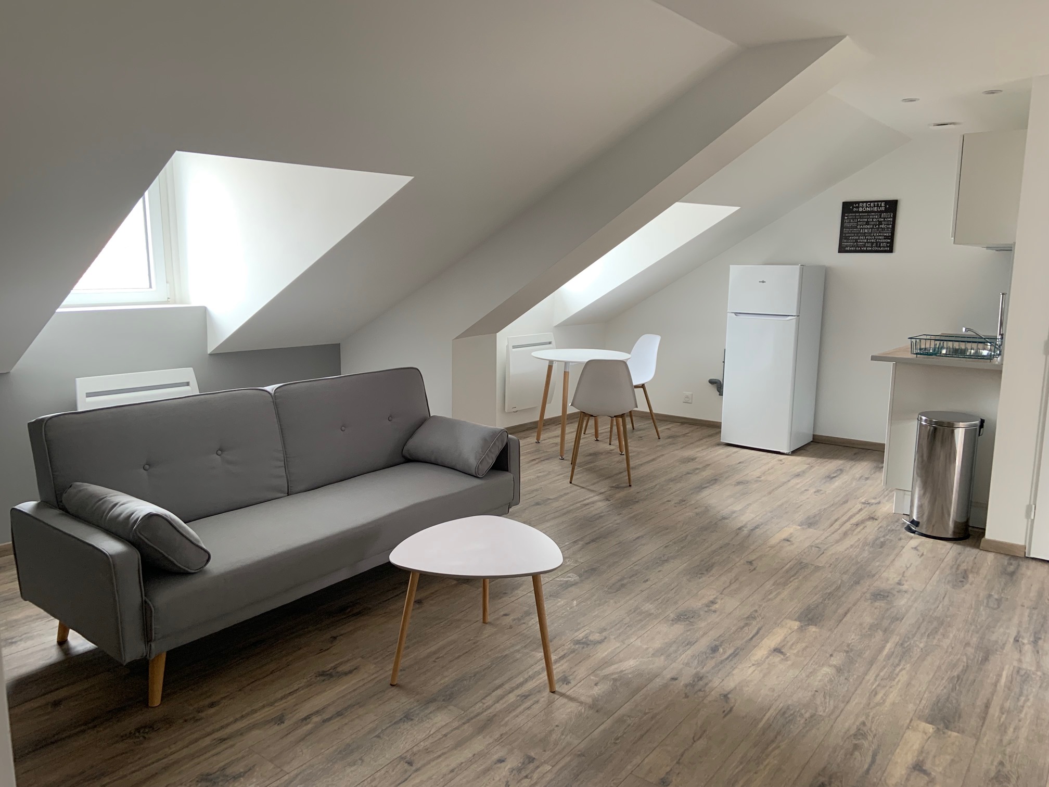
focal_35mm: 26
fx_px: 788
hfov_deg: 67.3
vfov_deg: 53.1
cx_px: 524
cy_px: 394
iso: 100
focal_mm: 4.25
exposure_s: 1/87
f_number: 1.8
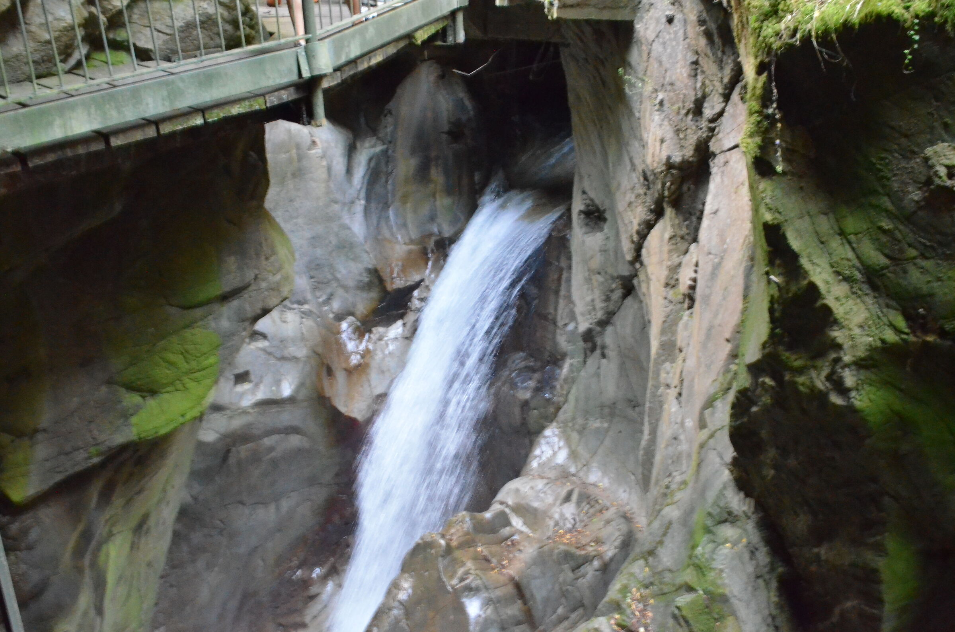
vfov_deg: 34.1
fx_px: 1033
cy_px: 316
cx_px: 478
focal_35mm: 39
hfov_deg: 49.6
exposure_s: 1/25
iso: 6400
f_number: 13
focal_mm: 26
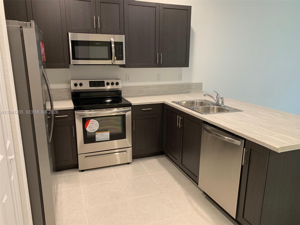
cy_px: 112
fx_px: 225
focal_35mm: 26
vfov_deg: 53.1
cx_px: 150
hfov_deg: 67.3
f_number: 1.8
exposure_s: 1/60
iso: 160
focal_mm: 4.25
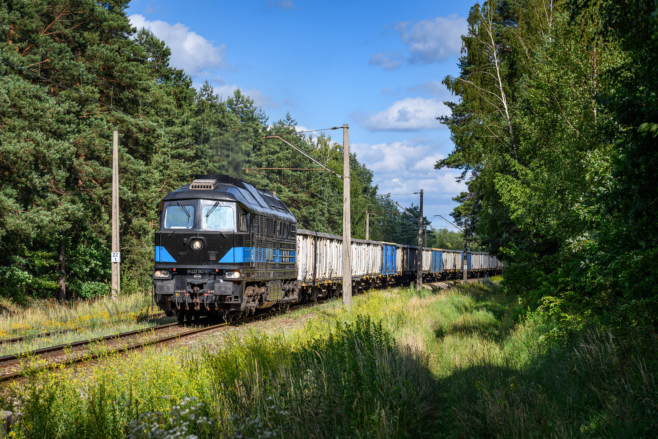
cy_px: 220
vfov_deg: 13.0
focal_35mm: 105
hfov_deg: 19.5
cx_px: 329
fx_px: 1919
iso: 100
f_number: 6.3
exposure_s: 1/500
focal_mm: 70
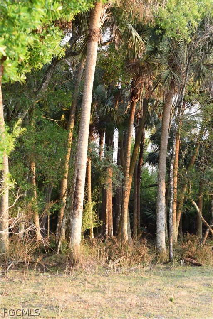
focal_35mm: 75
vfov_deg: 27.0
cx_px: 106
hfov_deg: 18.2
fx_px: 666
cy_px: 160
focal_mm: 50
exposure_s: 1/100
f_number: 5
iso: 400
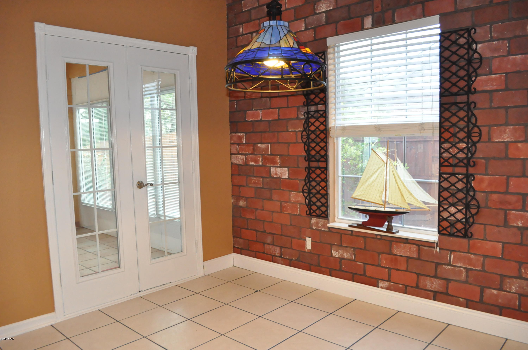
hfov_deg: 67.4
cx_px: 264
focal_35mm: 27
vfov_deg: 47.8
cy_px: 175
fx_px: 395
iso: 3200
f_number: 5.6
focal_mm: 18
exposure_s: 1/160
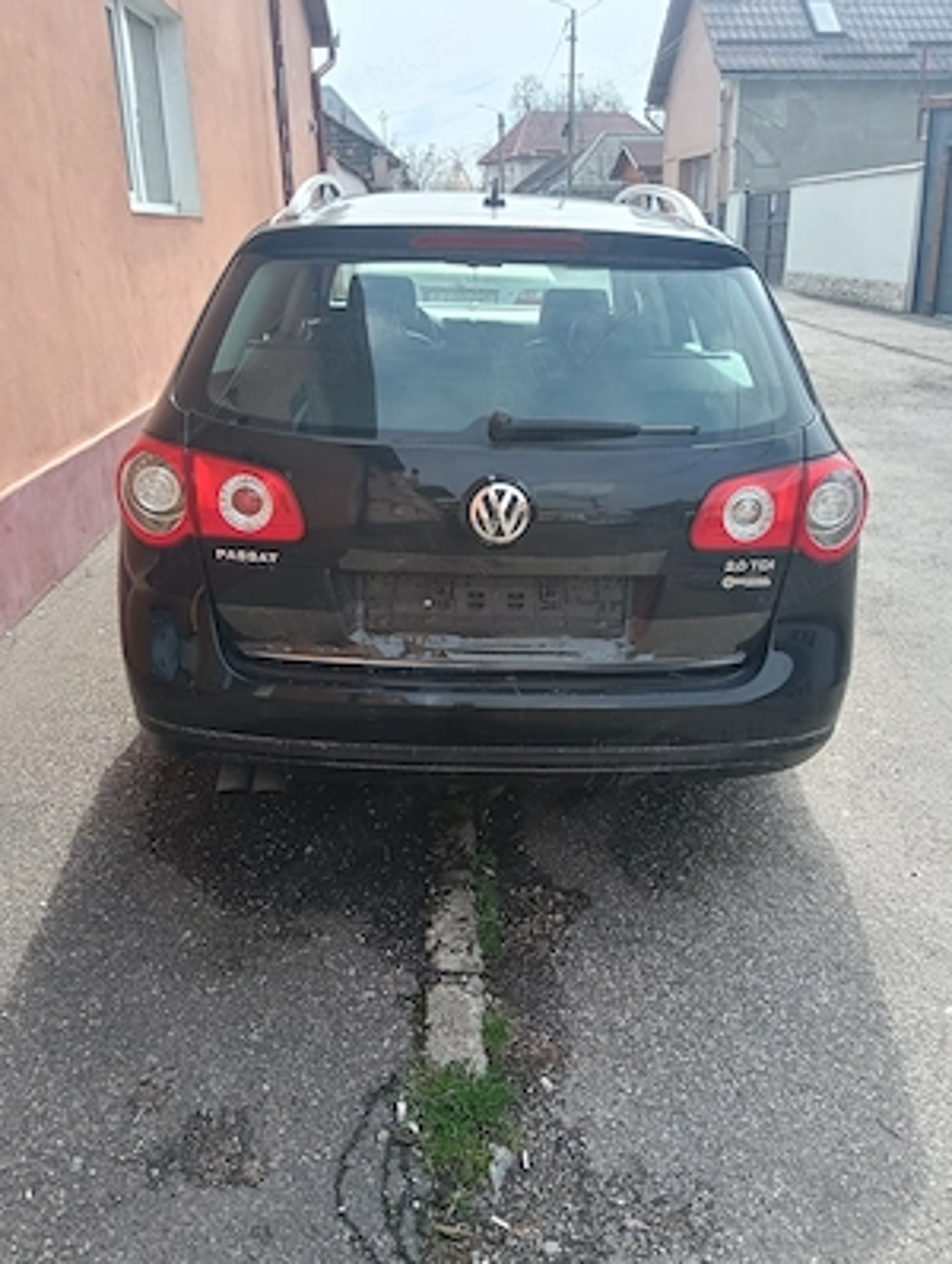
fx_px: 987
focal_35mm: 27
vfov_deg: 65.2
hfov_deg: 51.5
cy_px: 632
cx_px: 476
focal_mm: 3.98
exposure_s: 1/267
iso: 50
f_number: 1.8
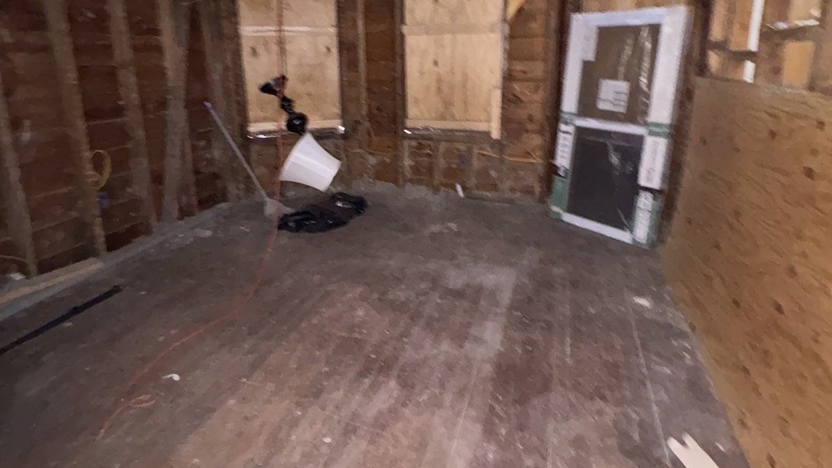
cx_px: 426
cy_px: 156
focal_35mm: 21
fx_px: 463
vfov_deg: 52.6
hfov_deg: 83.8
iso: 800
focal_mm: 2.22
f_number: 2.2
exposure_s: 1/16
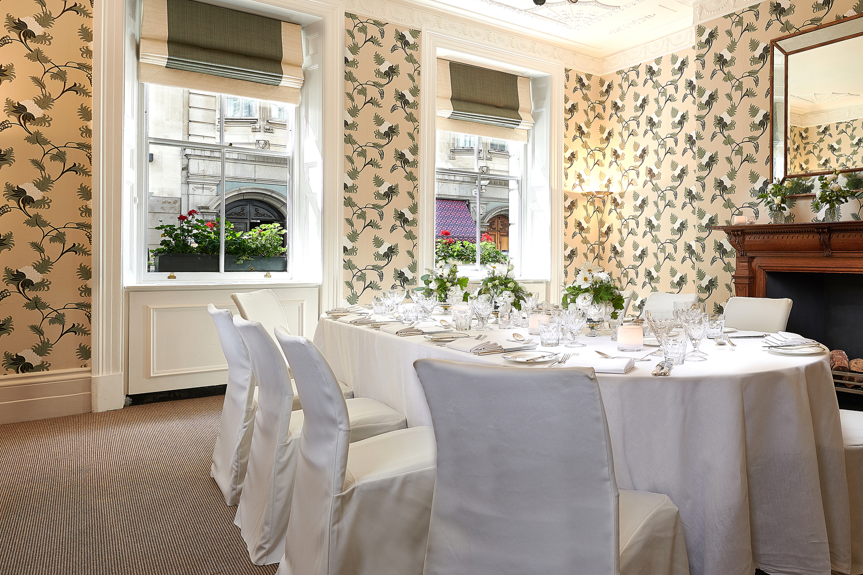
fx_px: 575
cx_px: 595
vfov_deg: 53.1
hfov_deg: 71.0
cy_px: 304
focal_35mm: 24
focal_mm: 14
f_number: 9
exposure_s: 1/10
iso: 100
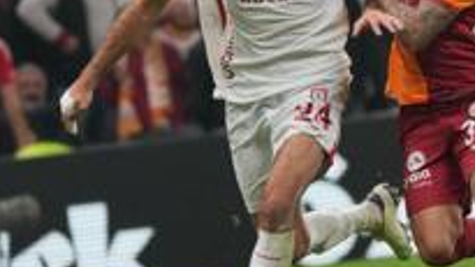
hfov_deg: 2.3
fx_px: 11857
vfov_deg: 1.3
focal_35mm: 942
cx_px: 374
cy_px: 65
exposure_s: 1/2500
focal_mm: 200
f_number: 2.8
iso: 2000
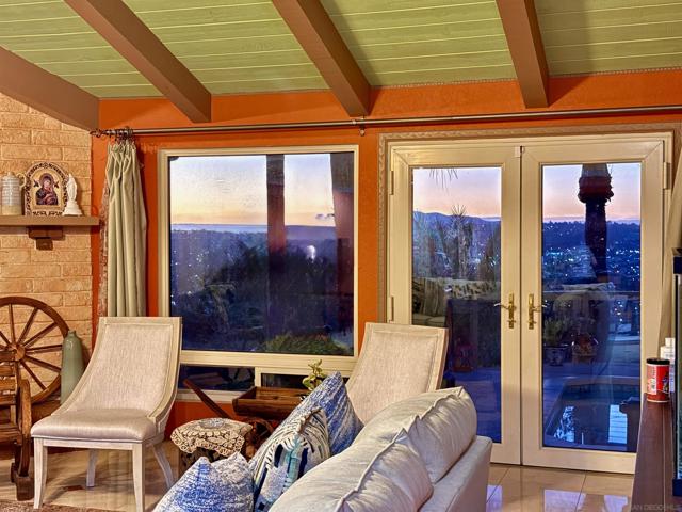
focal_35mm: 48
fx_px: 946
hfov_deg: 39.7
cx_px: 341
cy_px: 256
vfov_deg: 30.3
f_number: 1.78
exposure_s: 1/30
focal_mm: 6.76
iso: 640
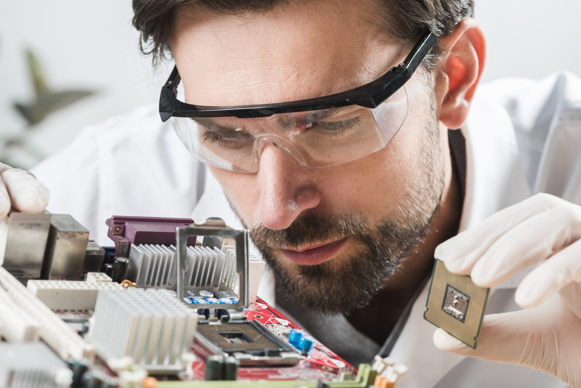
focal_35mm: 105
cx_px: 290
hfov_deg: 19.4
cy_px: 194
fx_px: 1695
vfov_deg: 13.1
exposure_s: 1/160
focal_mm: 105
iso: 160
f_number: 7.1
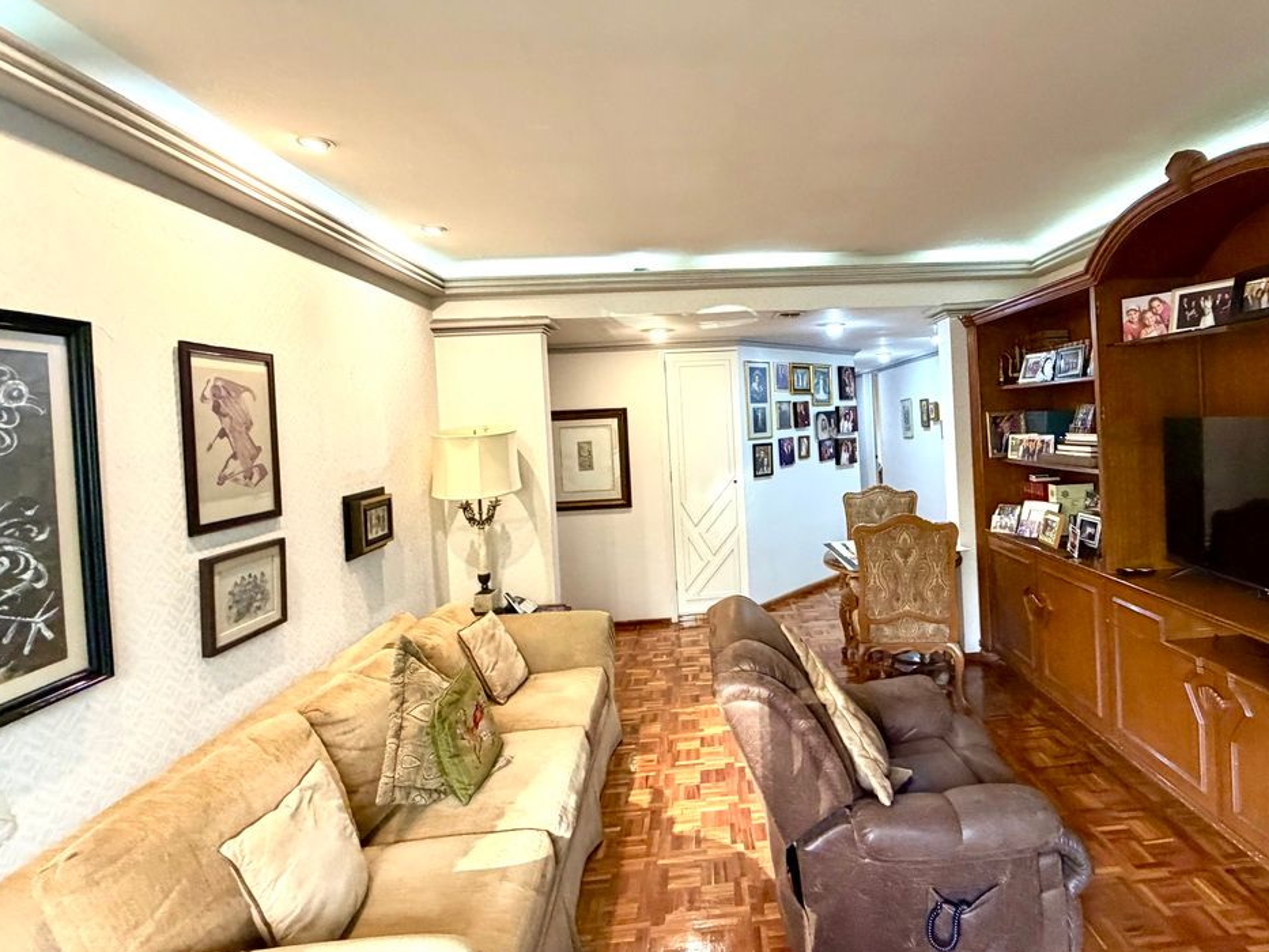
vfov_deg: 71.4
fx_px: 660
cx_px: 756
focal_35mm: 18
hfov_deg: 86.7
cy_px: 427
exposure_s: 1/60
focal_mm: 2.22
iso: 400
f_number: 2.2
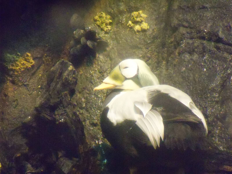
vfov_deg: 6.0
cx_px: 116
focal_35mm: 247
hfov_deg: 8.0
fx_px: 1655
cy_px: 87
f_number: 4.4
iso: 1600
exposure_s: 1/40
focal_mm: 43.8
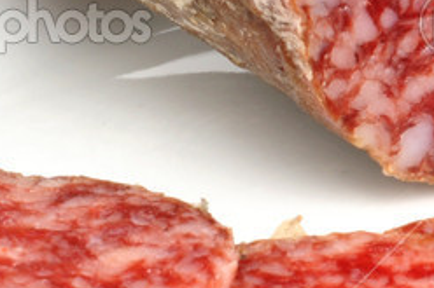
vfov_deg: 3.7
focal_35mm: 371
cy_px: 24
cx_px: 618
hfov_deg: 5.5
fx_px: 4469
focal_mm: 60
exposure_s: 1/160
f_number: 29
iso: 200
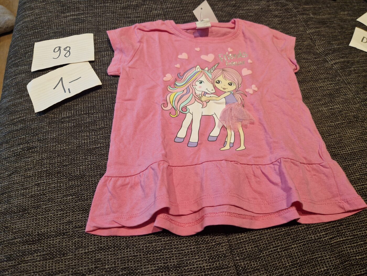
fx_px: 244
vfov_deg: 58.9
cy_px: 138
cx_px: 184
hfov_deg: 73.9
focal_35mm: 23
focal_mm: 5.4
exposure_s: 1/100
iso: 50
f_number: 1.8
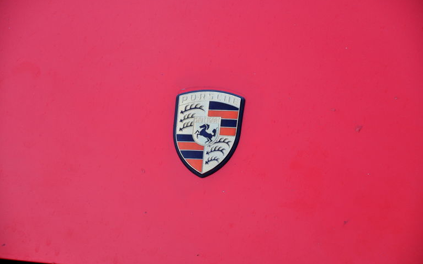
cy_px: 132
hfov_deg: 14.4
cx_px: 212
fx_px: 1678
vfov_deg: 9.0
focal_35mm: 146
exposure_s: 1/20
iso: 500
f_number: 5.3
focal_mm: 95
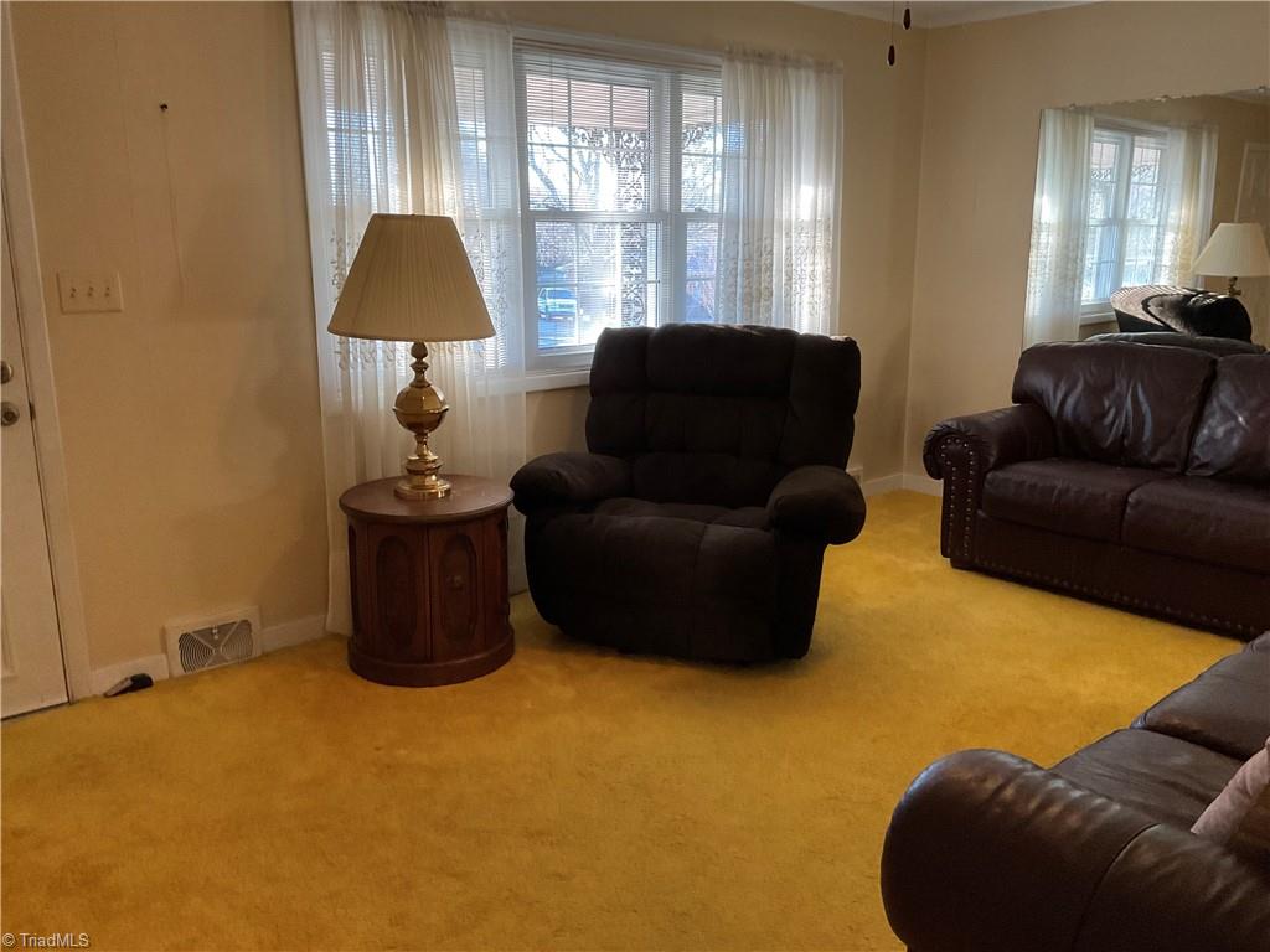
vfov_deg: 48.2
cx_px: 635
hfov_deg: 61.7
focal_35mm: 29
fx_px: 1064
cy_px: 476
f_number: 1.8
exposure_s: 1/60
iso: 200
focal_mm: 3
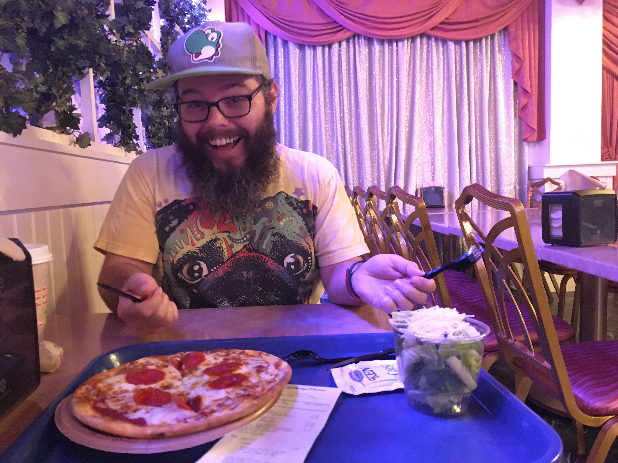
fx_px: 518
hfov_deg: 61.7
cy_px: 232
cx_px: 309
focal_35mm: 29
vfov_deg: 48.2
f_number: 2.2
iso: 500
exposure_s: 1/15
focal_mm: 4.15
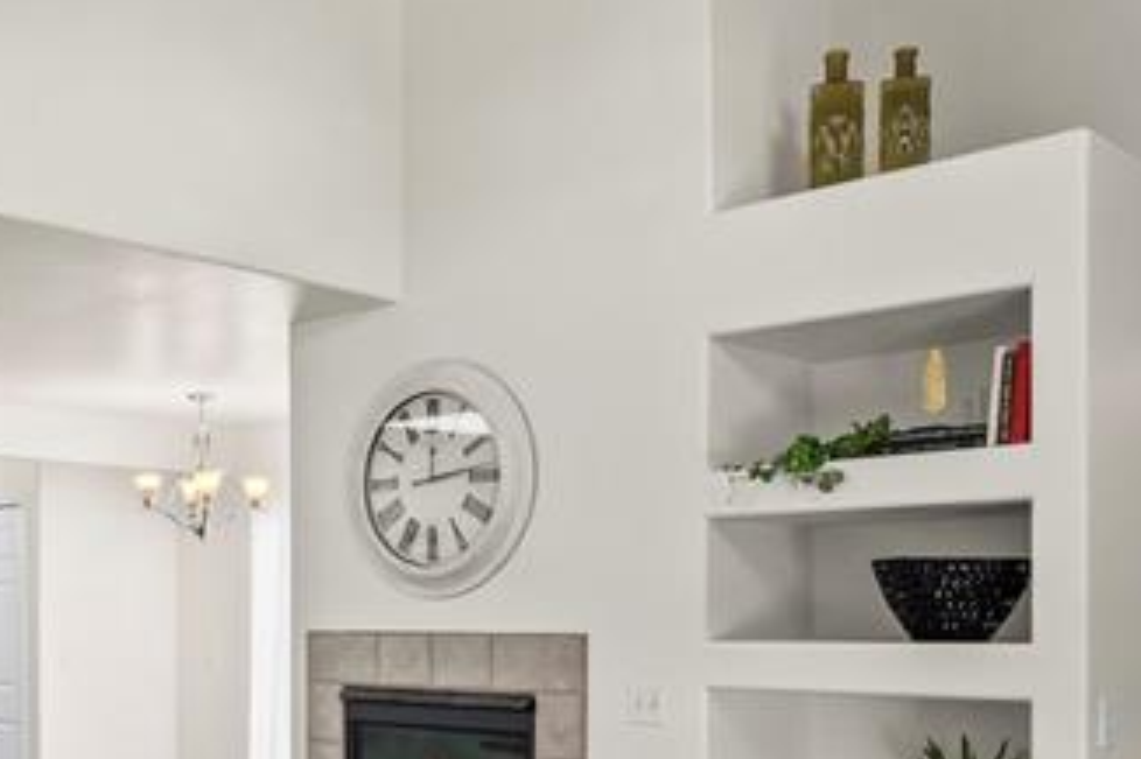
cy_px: 619
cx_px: 256
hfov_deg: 42.8
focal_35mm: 44
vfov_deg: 29.7
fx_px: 1394
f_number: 8
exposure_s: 1/6
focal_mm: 14
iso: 500
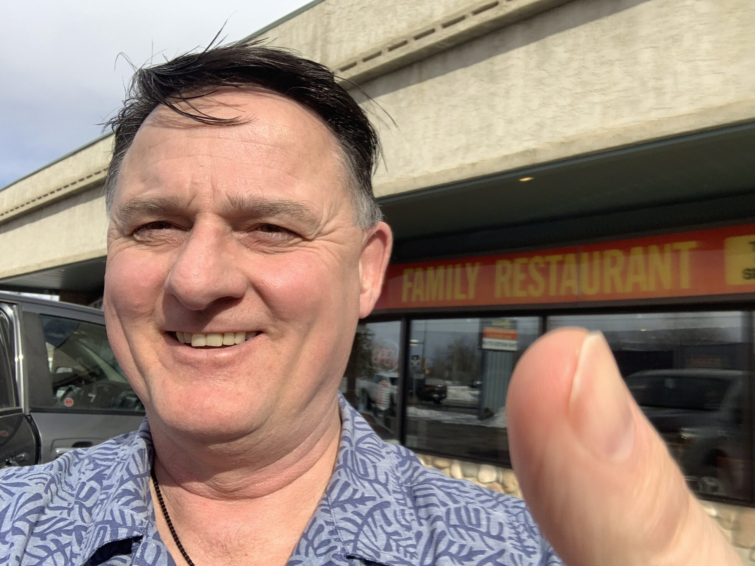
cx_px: 378
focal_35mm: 32
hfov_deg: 56.8
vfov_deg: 44.2
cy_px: 283
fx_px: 698
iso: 20
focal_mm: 2.87
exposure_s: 1/2309
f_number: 2.2
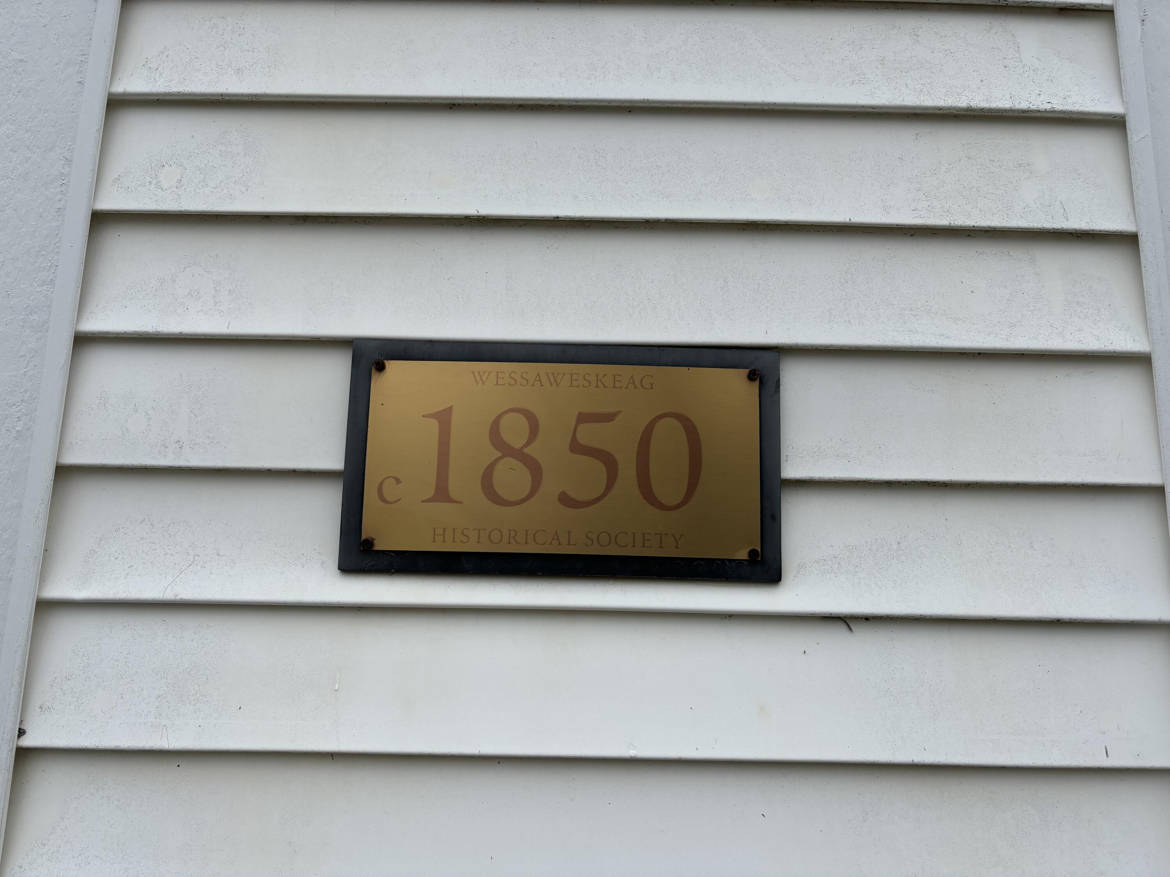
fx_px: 879
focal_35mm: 26
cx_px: 585
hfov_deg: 67.3
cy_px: 438
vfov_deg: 53.1
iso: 50
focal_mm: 5.96
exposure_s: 1/1949
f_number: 1.6
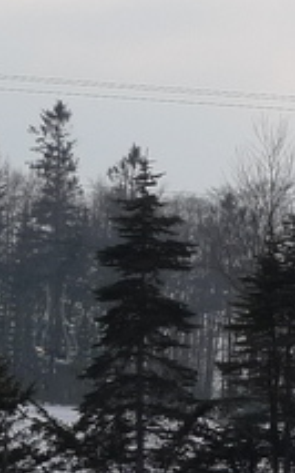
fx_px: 4145
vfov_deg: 6.5
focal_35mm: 322
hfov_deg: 4.0
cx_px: 583
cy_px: 346
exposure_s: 1/1000
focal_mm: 12.8
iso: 80
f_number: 4.5
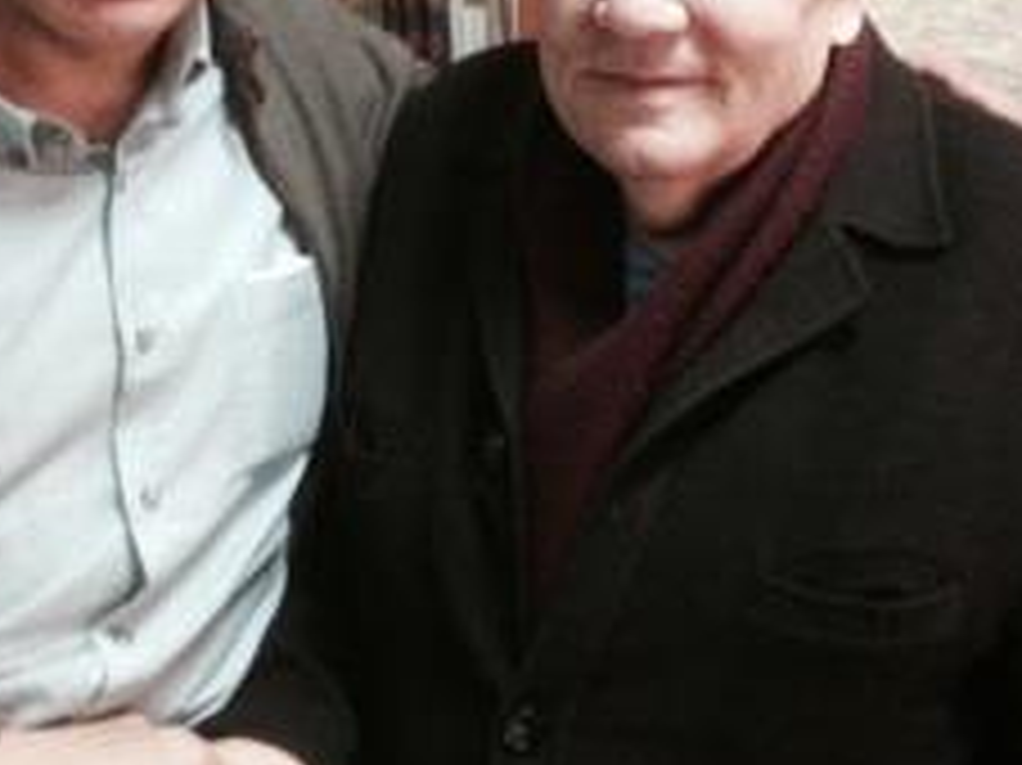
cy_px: 68
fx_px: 2036
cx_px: 432
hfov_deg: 28.1
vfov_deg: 20.8
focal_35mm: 69
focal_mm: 4.28
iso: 250
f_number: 2.4
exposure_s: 1/20
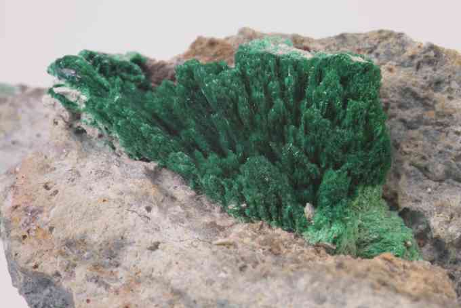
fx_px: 2293
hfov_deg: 11.5
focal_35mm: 179
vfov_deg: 7.7
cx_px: 230
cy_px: 154
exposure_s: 1.6
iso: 100
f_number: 16
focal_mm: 105
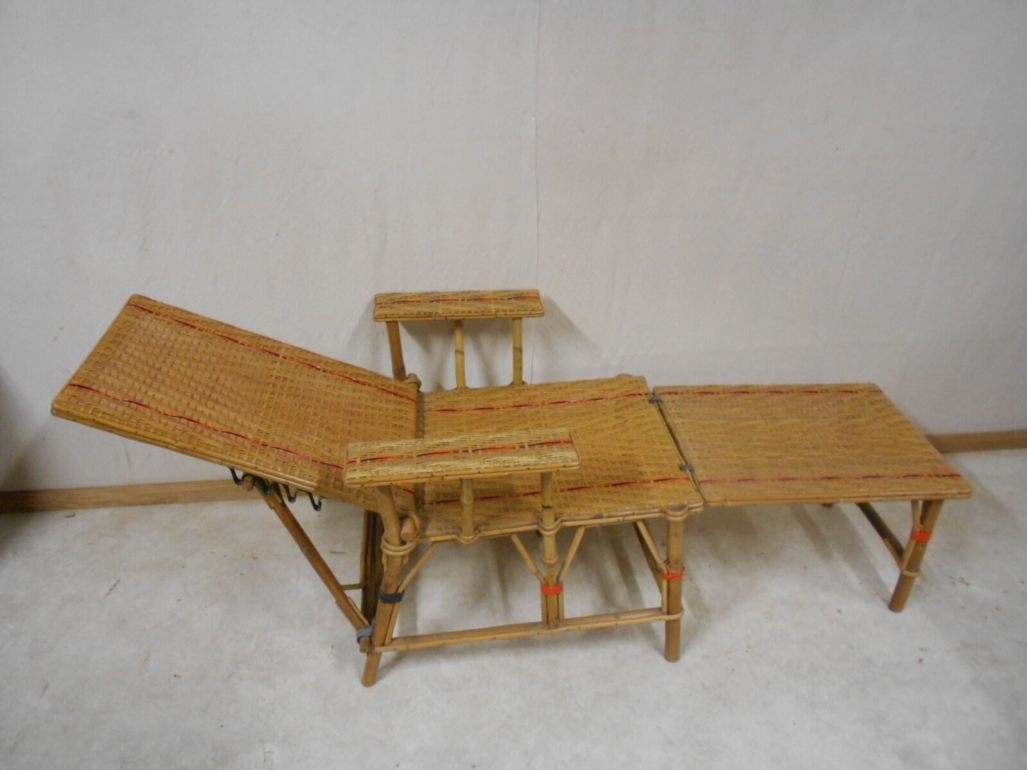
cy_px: 385
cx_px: 514
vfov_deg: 53.1
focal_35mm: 26
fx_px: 771
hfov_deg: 67.3
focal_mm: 4.6
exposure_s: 1/20
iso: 400
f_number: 3.2
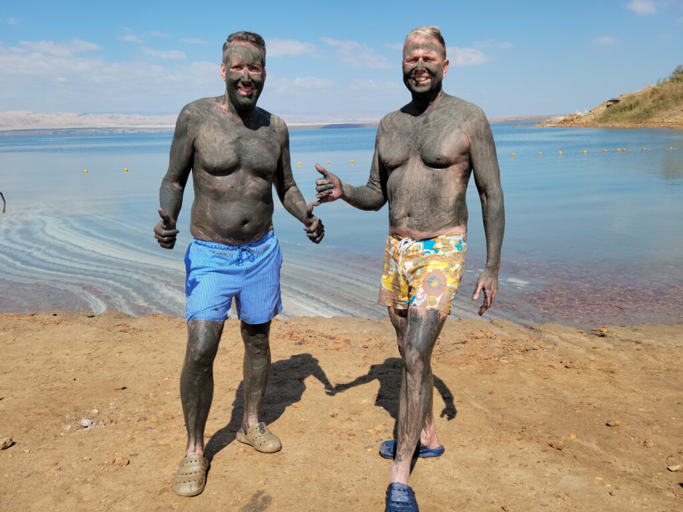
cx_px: 342
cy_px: 256
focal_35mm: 28
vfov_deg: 49.7
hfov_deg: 63.4
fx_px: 552
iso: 25
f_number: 2
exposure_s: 1/1145
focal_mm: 5.9
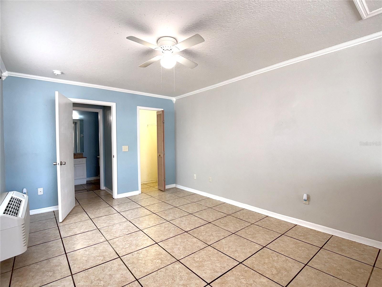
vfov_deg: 56.8
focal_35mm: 24
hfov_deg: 71.6
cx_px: 191
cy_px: 144
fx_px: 265
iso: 125
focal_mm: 6.76
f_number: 1.78
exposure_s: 1/224
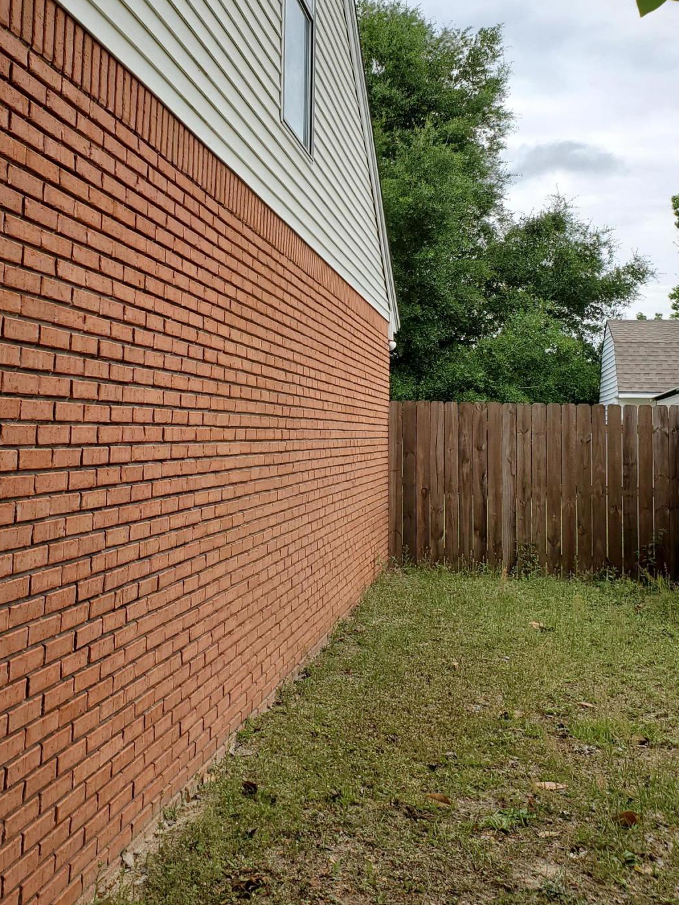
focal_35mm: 38
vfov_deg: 48.8
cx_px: 238
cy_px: 384
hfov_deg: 37.4
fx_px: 994
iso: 50
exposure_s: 1/691
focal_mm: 4.3
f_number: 2.4
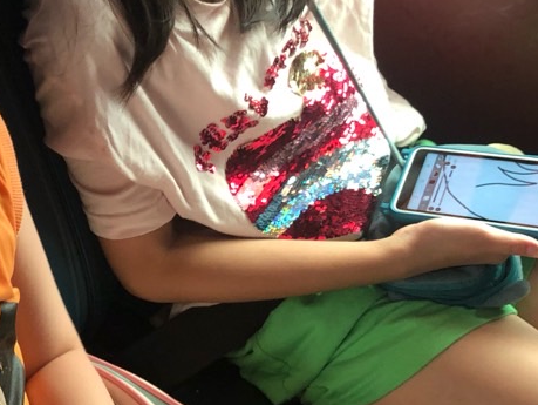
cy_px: 108
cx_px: 39
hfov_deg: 24.2
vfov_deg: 18.8
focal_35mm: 78
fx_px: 1213
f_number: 1.8
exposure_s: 1/20
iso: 40
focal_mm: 4
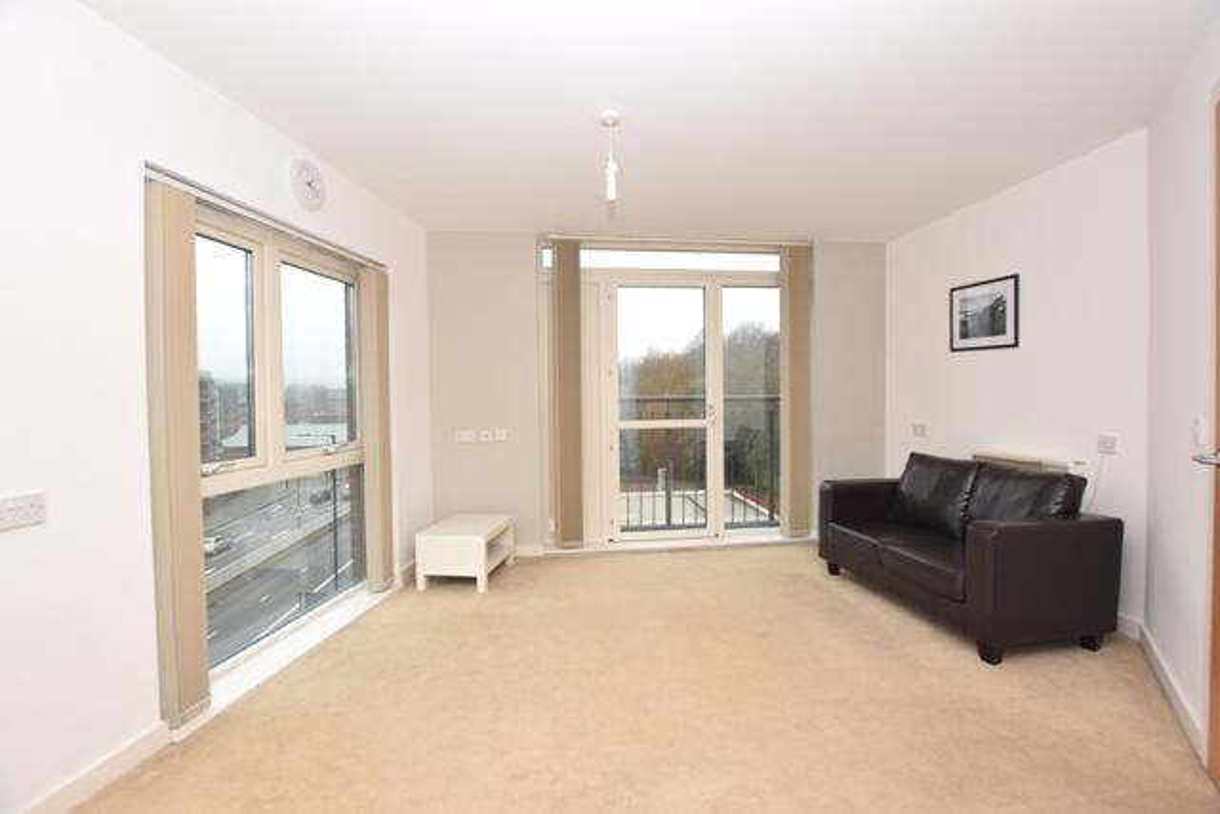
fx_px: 508
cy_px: 407
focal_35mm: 15
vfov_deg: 77.4
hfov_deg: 100.4
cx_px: 610
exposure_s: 1/125
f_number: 5.6
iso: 360
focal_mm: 10
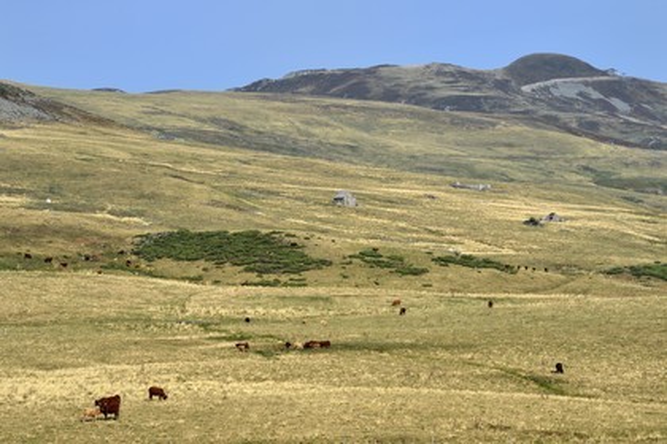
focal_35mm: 200
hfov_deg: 10.3
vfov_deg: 6.9
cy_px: 222
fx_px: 3705
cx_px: 334
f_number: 13
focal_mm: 200
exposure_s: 1/250
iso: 200
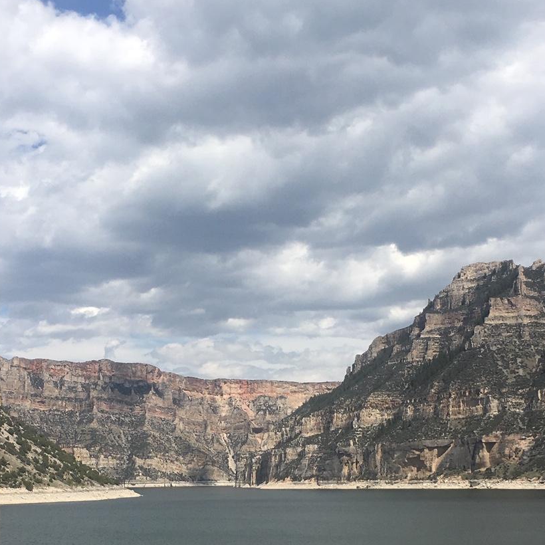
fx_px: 1122
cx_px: 289
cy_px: 393
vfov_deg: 27.0
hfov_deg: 27.3
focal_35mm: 63
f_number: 2.2
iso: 25
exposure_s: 1/2481
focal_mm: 4.15
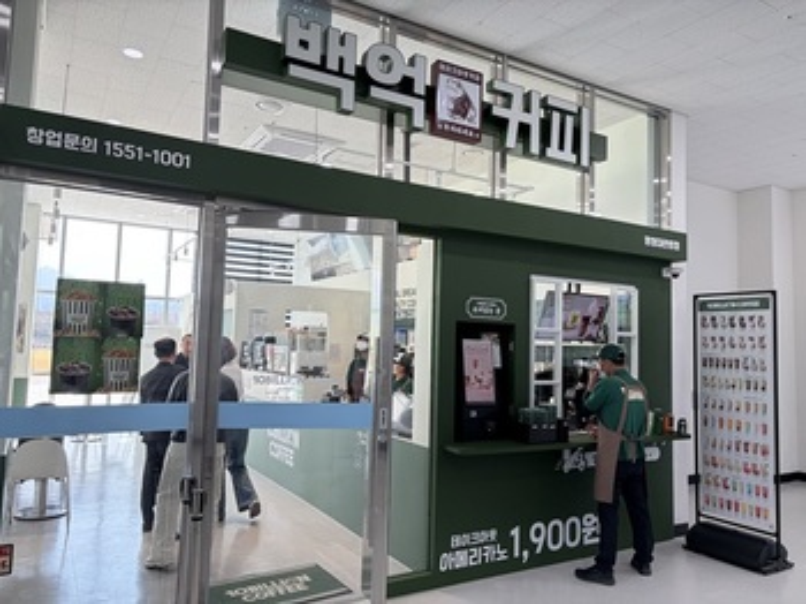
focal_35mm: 26
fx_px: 605
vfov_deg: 53.0
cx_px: 403
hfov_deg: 67.3
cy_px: 302
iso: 64
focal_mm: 5.96
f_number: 1.6
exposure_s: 1/191
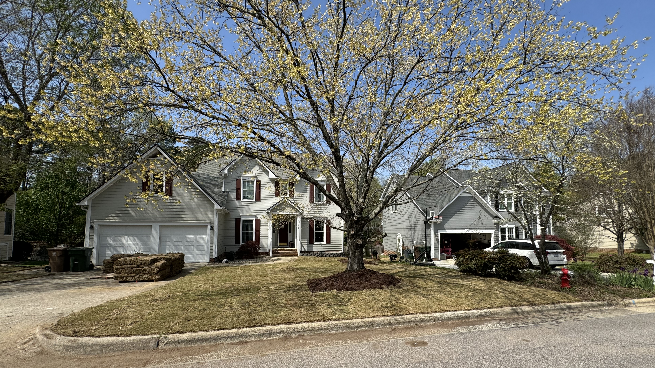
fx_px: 278
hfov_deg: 99.3
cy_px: 217
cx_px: 342
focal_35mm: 16
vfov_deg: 66.6
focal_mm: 2.22
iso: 40
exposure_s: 1/1506
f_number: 2.2
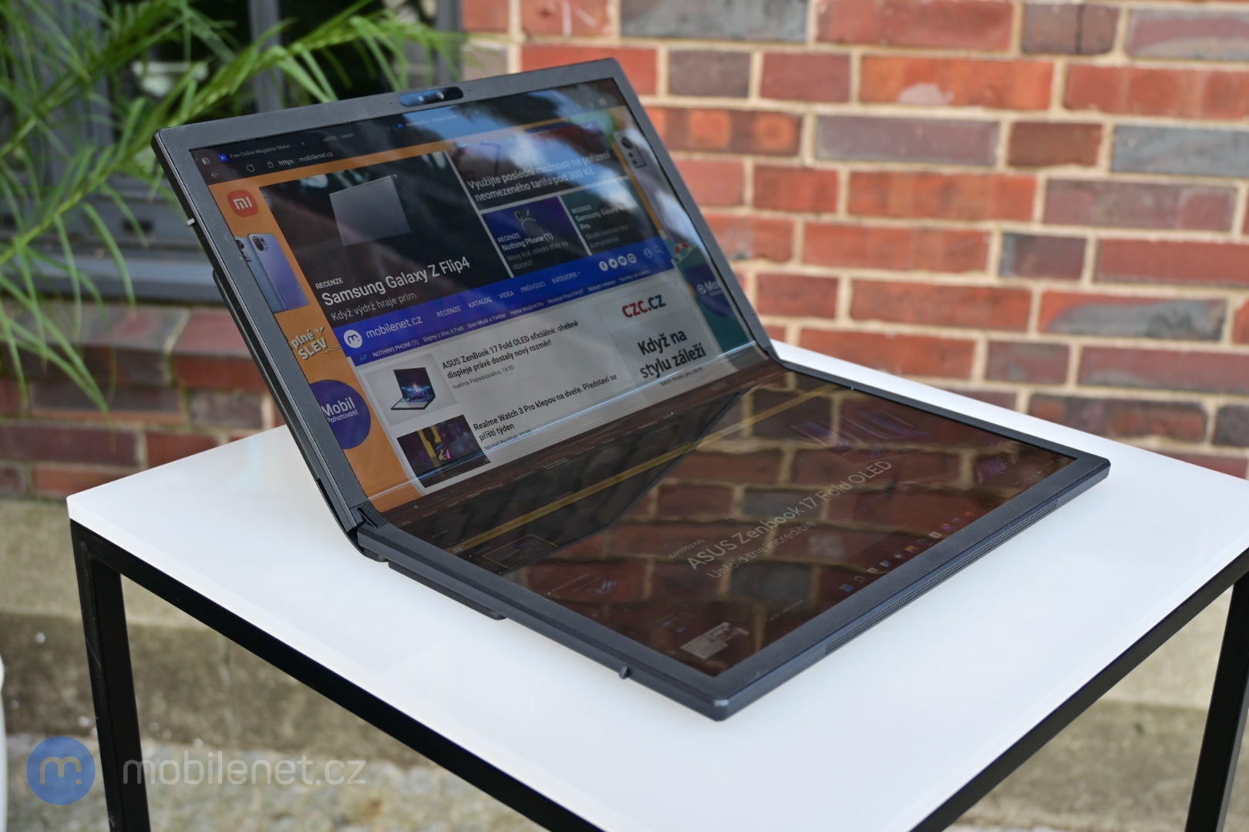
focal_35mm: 42
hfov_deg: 46.4
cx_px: 624
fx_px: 1457
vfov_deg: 31.9
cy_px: 416
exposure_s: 1/100
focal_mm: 28
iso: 100
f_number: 5
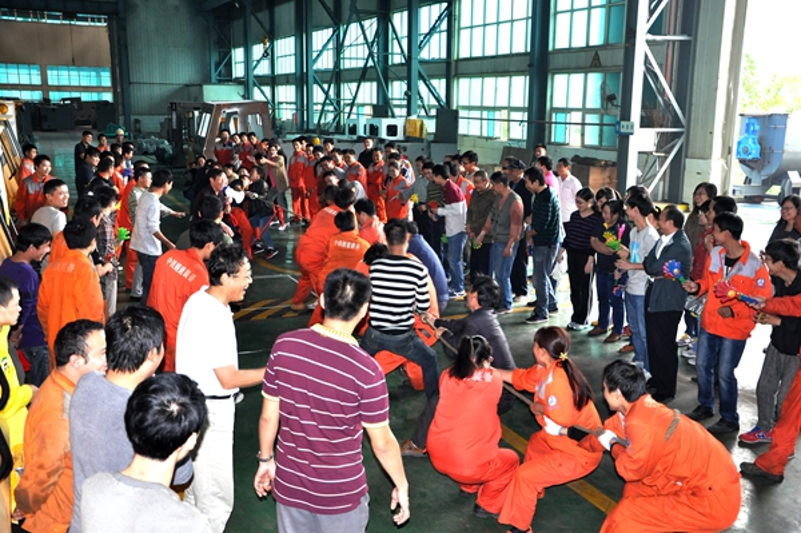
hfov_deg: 51.3
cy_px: 266
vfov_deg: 35.4
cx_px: 400
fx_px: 834
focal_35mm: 38
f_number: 4
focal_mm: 25
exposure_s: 1/60
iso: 800
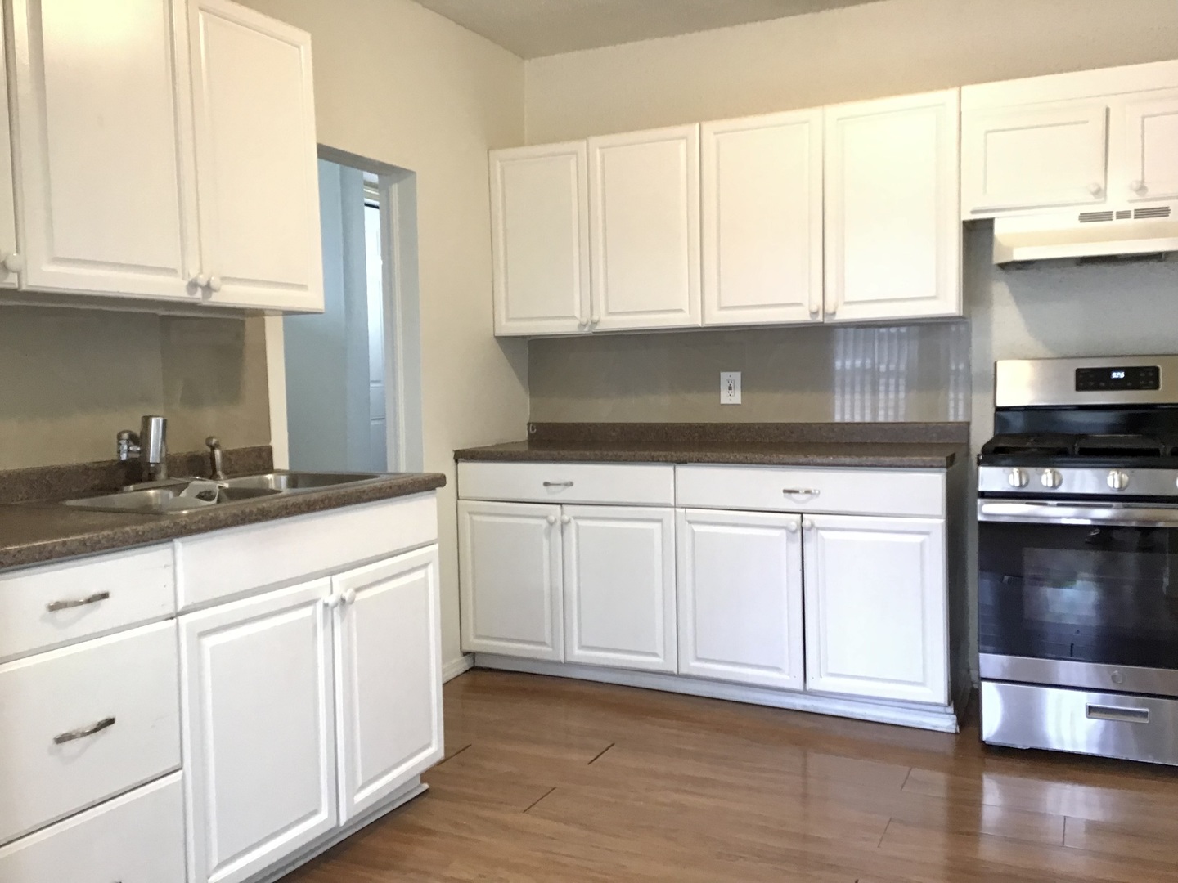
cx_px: 589
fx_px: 1055
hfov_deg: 58.4
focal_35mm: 31
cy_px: 442
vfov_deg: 45.4
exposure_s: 1/30
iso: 64
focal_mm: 3.3
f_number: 2.4
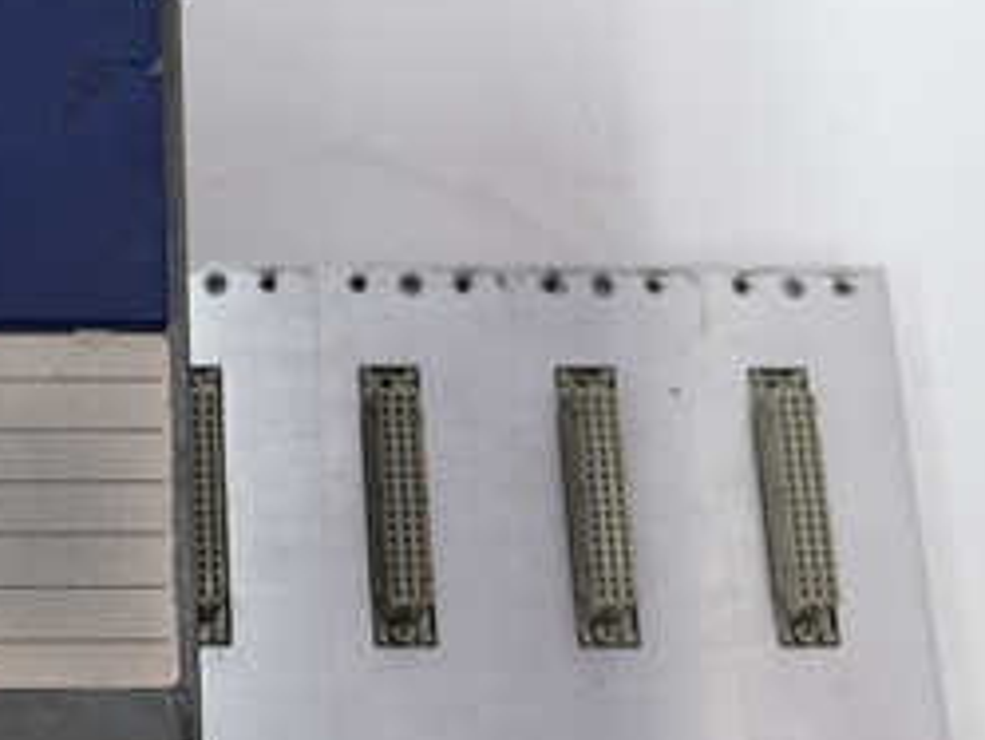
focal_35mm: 65
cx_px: 51
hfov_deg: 28.4
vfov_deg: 22.5
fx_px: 1850
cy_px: 487
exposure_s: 1/100
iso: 125
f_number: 2
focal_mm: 5.75
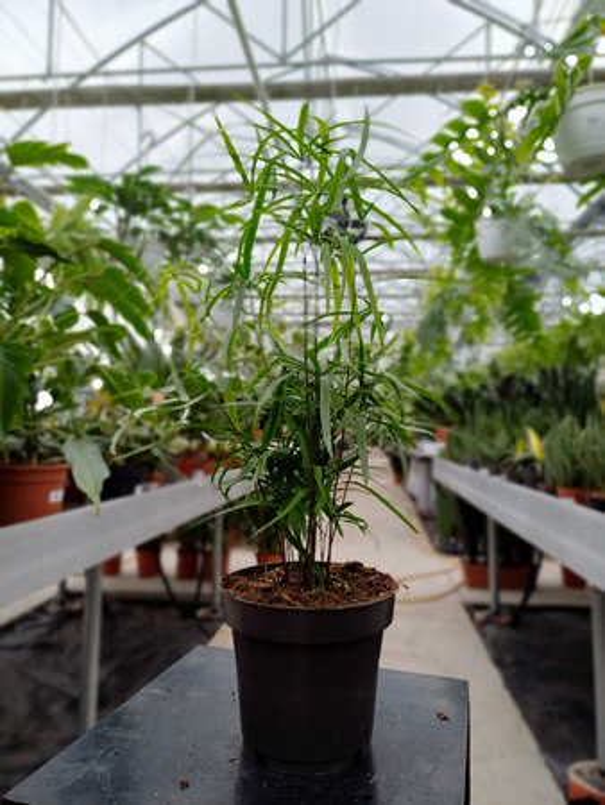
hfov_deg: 54.9
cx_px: 302
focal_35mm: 25
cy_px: 402
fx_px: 582
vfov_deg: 69.4
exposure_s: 1/60
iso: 40
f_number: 1.8
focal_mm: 4.65
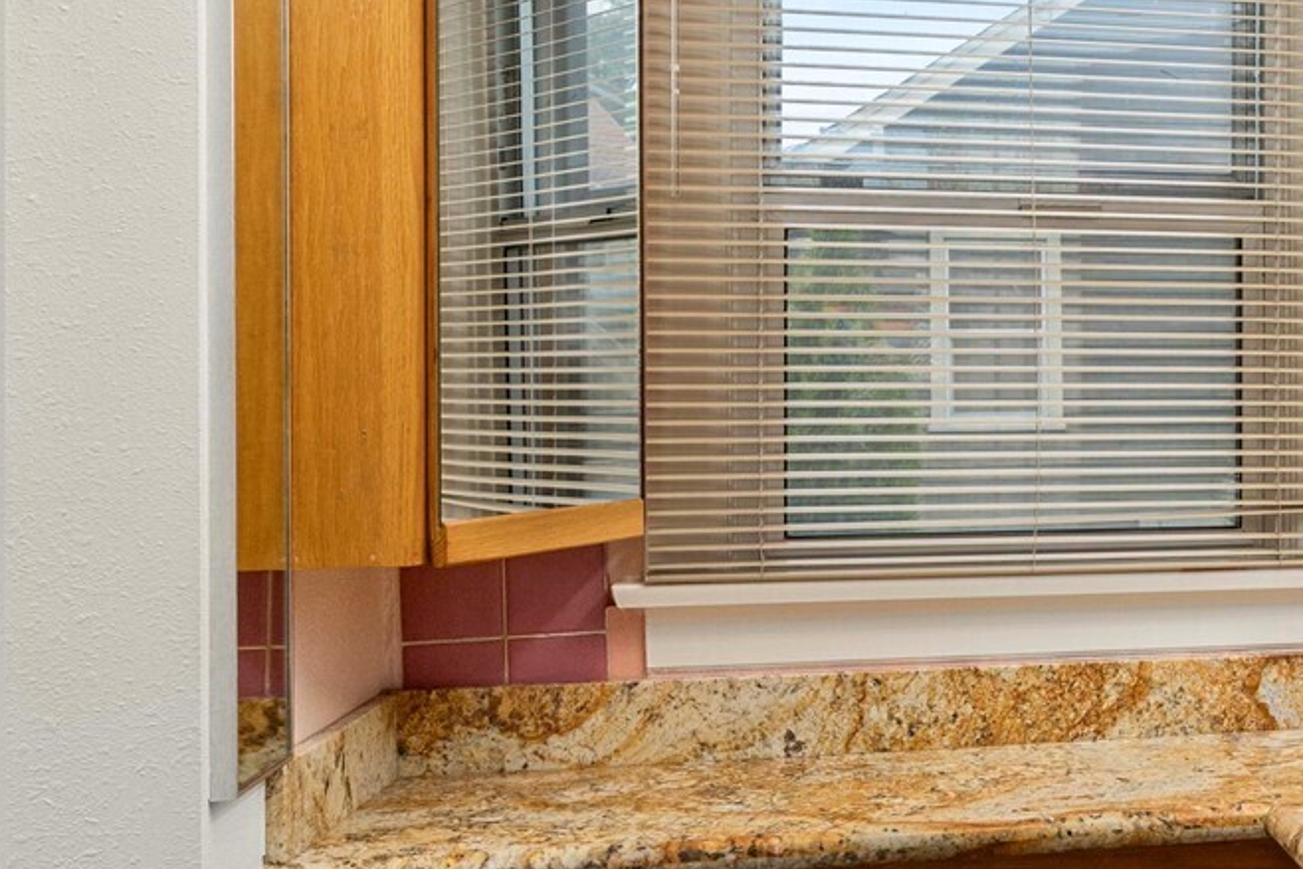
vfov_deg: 27.5
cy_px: 375
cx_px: 1447
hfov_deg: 34.6
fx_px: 1774
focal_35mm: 49
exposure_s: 1/30
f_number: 8
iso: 400
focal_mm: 19
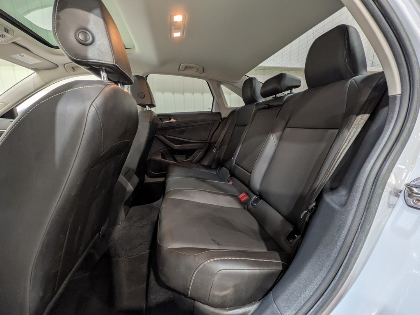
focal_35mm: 14
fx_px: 170
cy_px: 158
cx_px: 210
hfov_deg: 102.1
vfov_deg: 85.7
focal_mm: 1.83
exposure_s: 1/24
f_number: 2.2
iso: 94
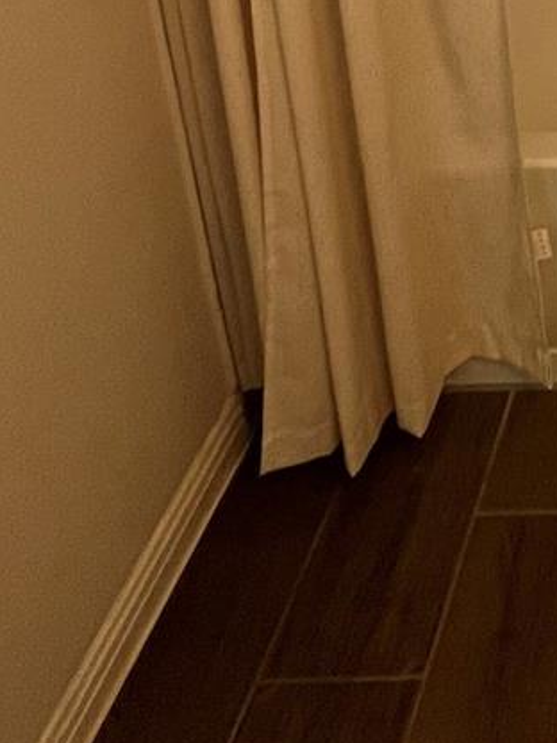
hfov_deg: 23.6
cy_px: -377
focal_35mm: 48
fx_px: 1030
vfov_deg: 27.3
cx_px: 853
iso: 125
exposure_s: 1/120
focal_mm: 1.57
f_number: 1.8
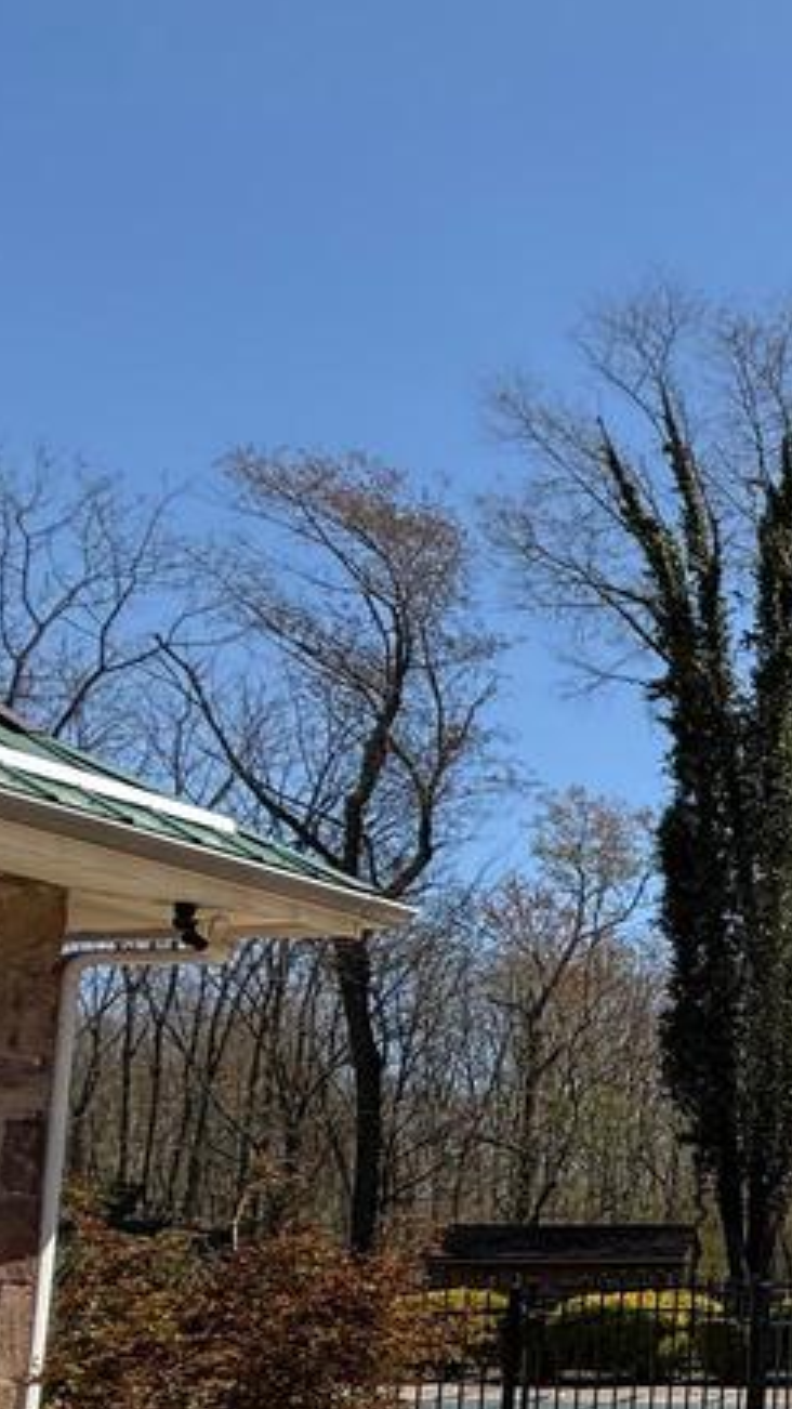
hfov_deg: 21.4
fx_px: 1345
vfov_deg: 52.0
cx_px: 1431
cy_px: 1117
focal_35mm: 36
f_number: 2.2
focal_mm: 2.22
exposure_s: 1/1795
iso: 50
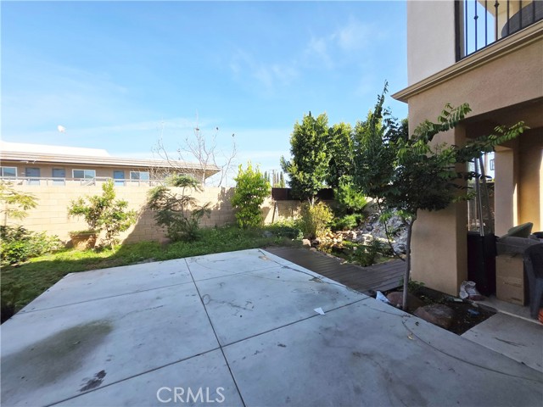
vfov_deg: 89.9
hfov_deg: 106.2
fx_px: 204
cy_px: 204
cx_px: 272
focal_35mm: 13
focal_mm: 1.7
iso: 25
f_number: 2.2
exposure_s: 1/604
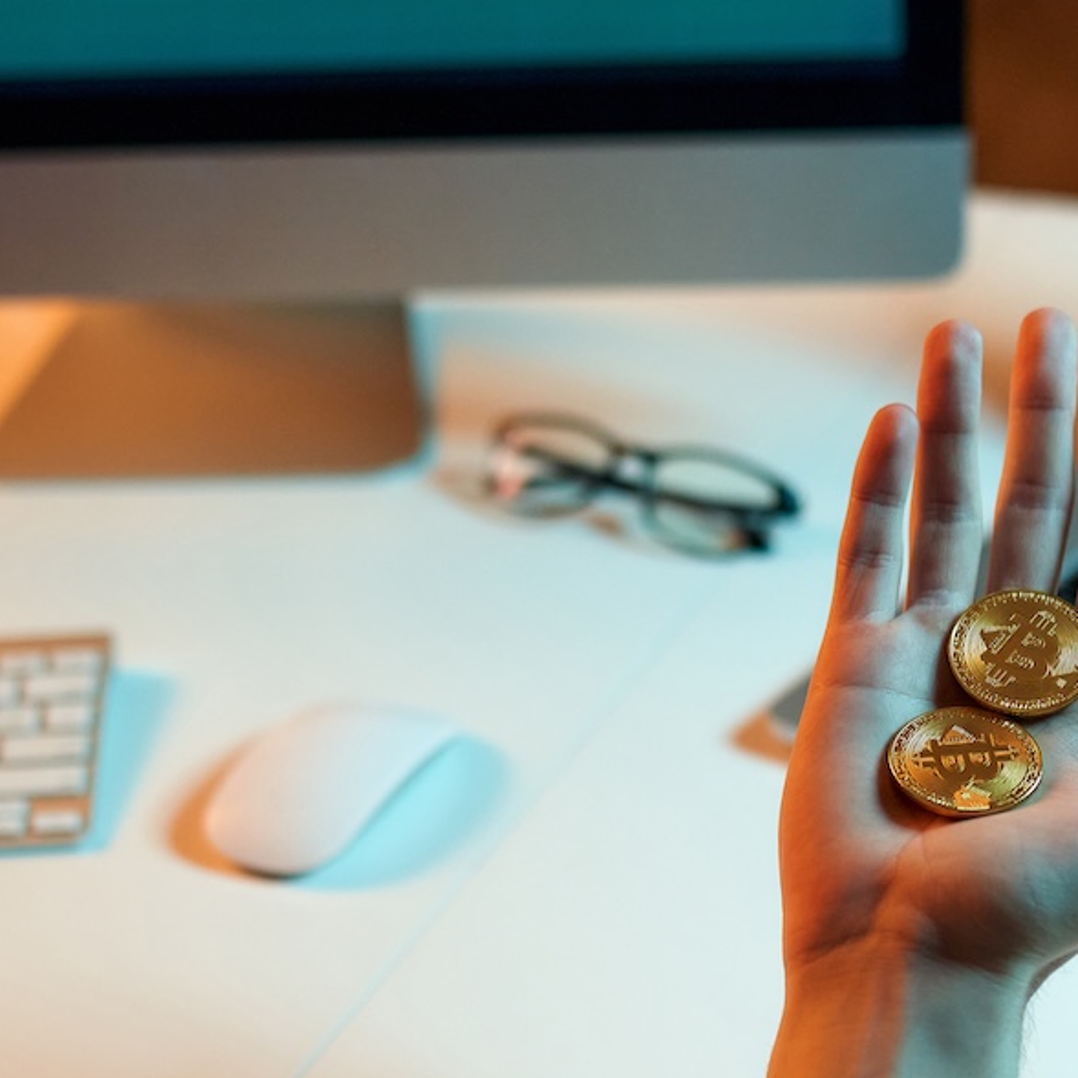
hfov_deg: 19.3
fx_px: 3171
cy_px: 518
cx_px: 617
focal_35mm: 90
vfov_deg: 19.3
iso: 800
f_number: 1.8
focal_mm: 35
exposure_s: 1/250
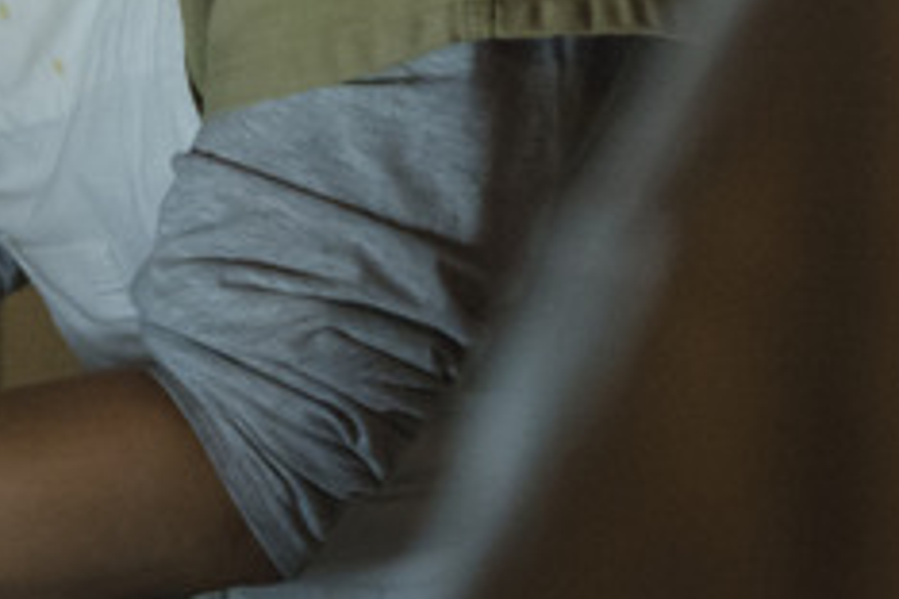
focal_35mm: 416
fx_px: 10388
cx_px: 177
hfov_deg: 5.0
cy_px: -336
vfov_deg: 3.3
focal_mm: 125
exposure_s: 1/125
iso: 10000
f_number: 2.8
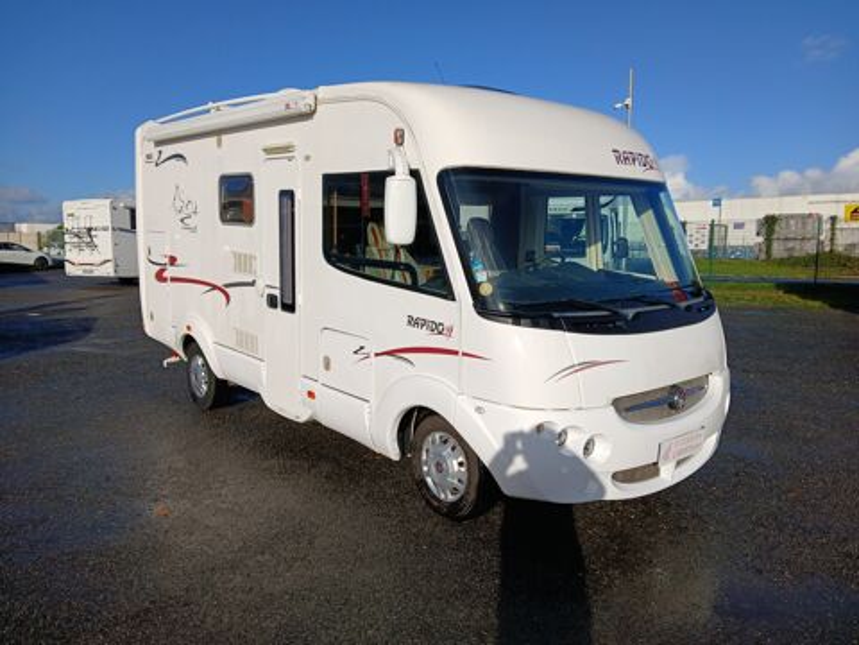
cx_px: 430
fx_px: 645
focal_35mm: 26
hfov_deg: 67.3
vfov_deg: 53.1
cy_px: 322
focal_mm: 3.98
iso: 20
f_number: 1.8
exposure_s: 1/1203
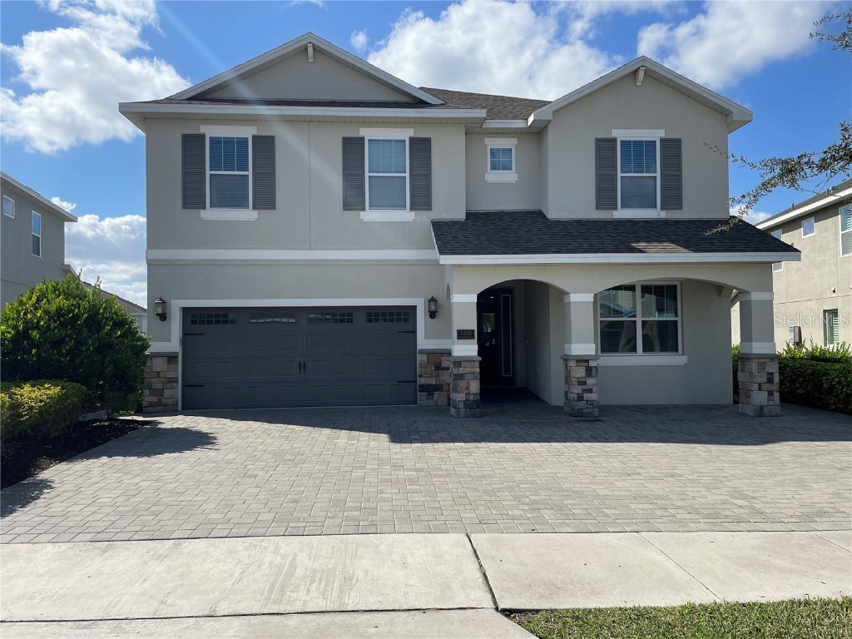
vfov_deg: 53.1
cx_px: 426
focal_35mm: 26
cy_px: 320
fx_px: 640
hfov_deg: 67.3
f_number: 1.6
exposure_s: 1/5814
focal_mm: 4.2
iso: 50
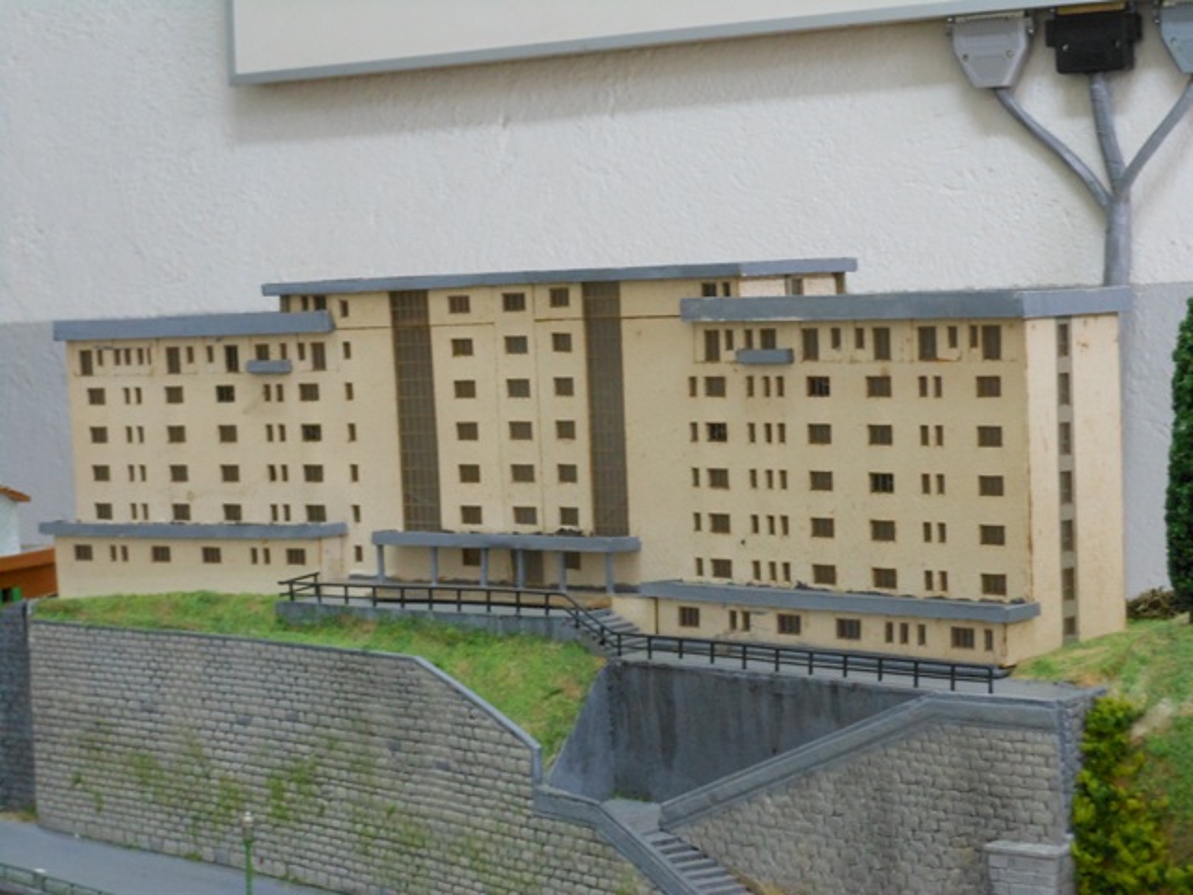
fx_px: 2550
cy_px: 448
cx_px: 596
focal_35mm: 74
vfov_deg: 19.9
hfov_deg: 26.3
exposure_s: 1/10
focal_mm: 13.2
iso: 400
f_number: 5.2
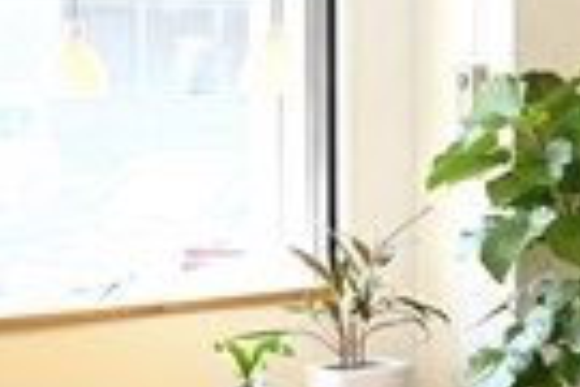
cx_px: 1091
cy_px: 273
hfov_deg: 12.6
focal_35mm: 147
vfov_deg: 9.3
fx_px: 2368
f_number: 9.5
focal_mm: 31
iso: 100
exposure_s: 1/6
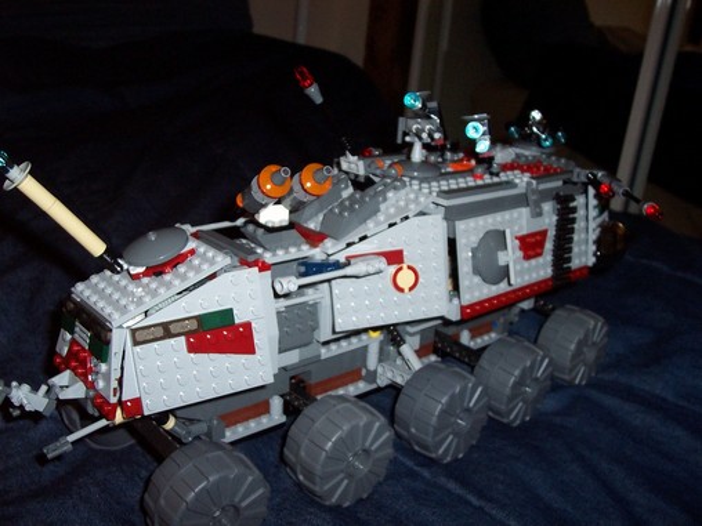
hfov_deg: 50.1
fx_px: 750
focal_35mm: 37
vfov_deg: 38.7
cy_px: 263
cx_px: 351
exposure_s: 1/60
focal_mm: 5.6
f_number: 2.8
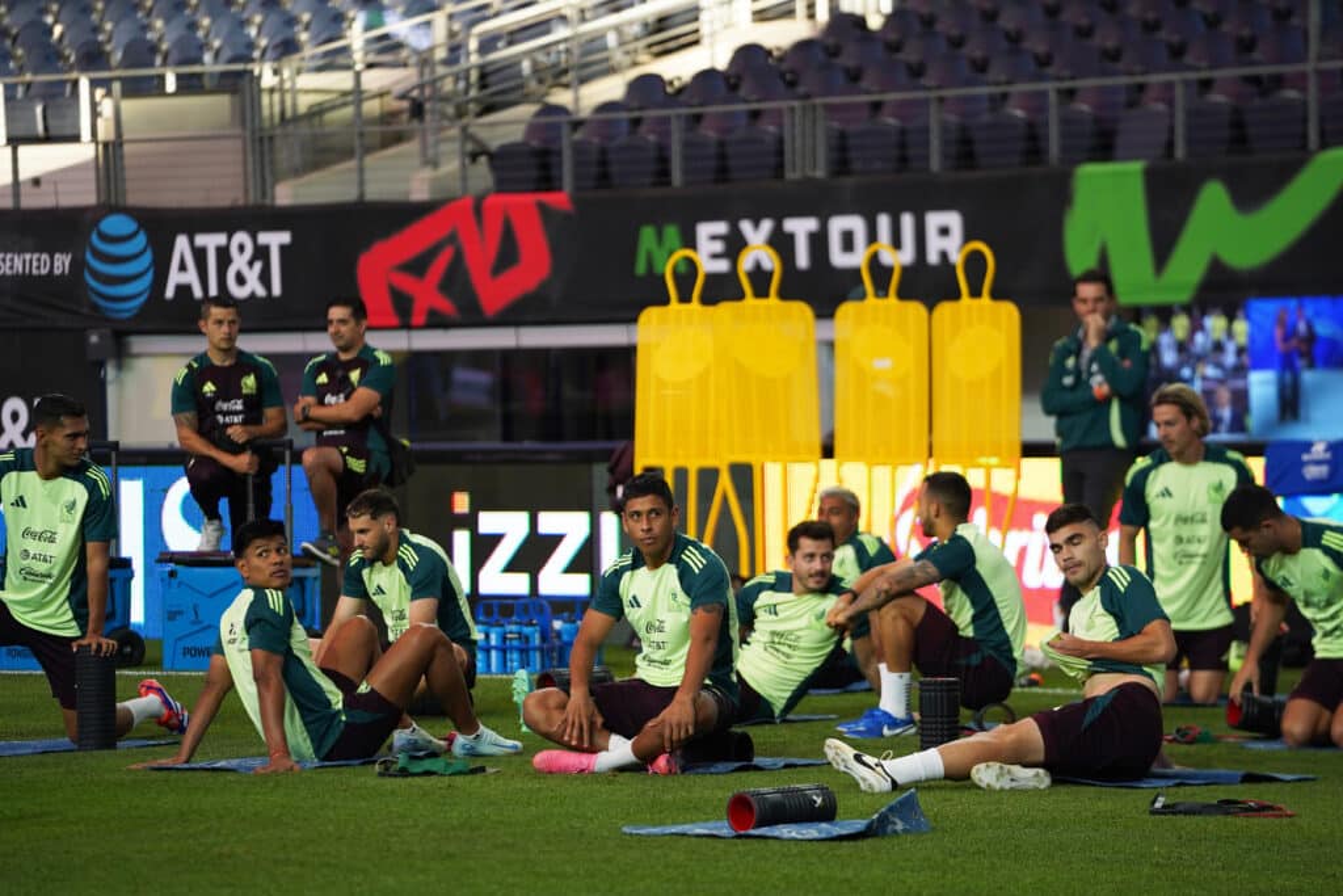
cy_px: 448
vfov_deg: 7.3
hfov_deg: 10.9
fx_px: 7051
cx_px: 672
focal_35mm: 189
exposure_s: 1/500
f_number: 2.8
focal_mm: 189
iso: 800
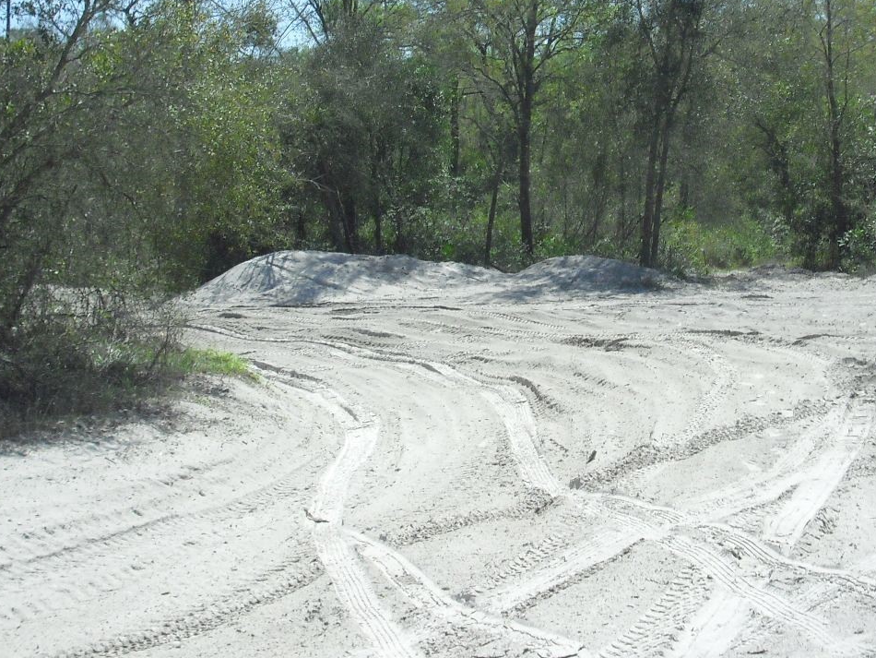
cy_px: 208
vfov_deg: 22.8
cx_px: 564
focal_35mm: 64
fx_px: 1620
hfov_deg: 30.1
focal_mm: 6.2
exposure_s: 1/250
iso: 100
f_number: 8
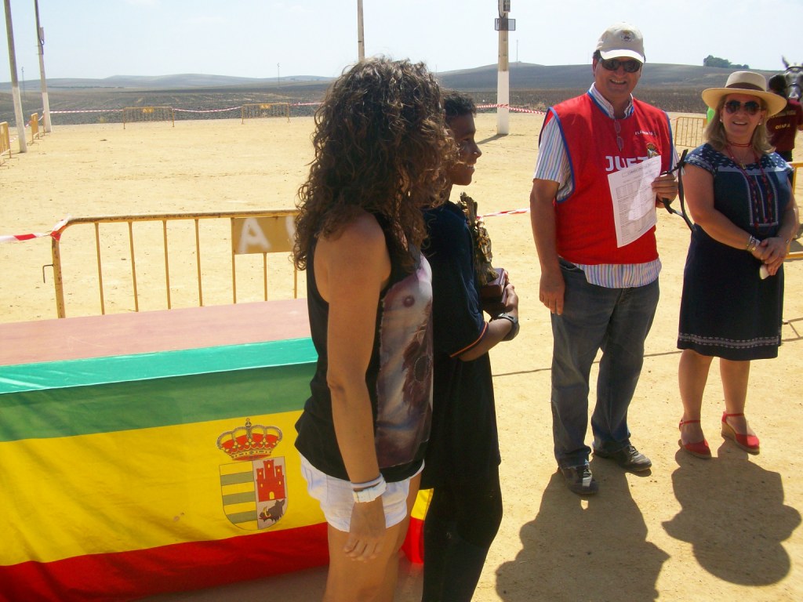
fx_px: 789
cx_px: 402
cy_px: 301
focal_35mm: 34
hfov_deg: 54.0
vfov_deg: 41.8
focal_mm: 5.7
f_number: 5.5
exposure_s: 1/459
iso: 80
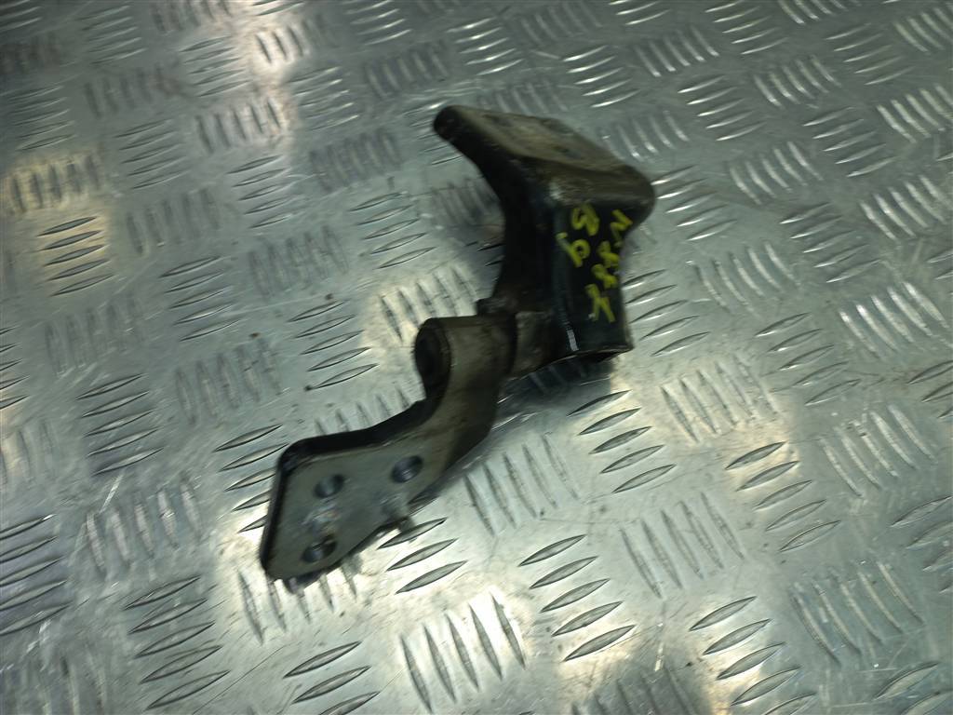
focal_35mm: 25
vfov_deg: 54.9
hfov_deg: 69.4
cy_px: 358
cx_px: 476
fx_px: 688
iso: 40
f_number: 1.8
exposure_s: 1/50
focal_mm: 4.6
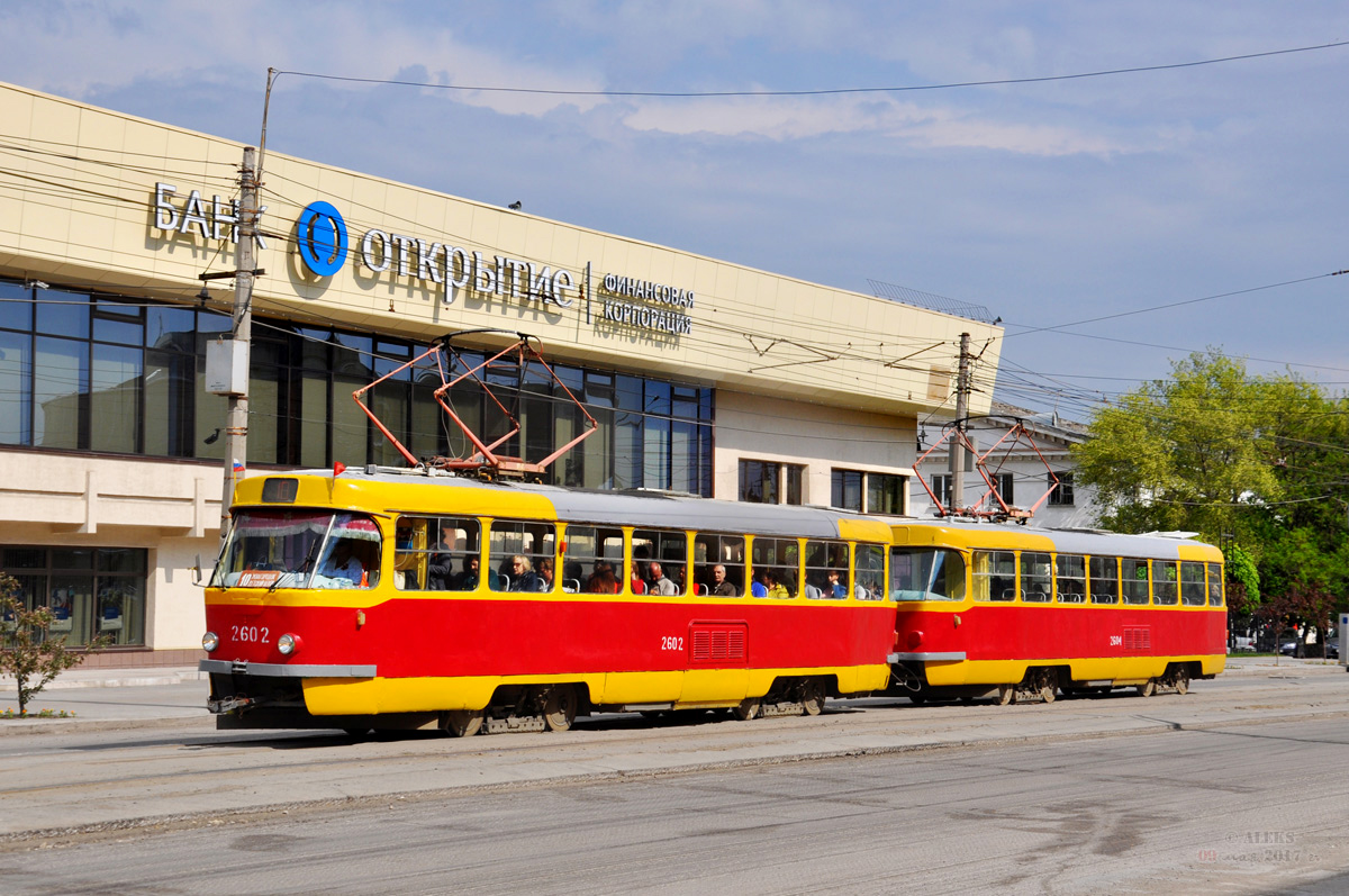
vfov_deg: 22.6
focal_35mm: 60
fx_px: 2246
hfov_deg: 33.4
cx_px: 674
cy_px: 448
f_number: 9
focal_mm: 40
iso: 200
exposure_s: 1/640
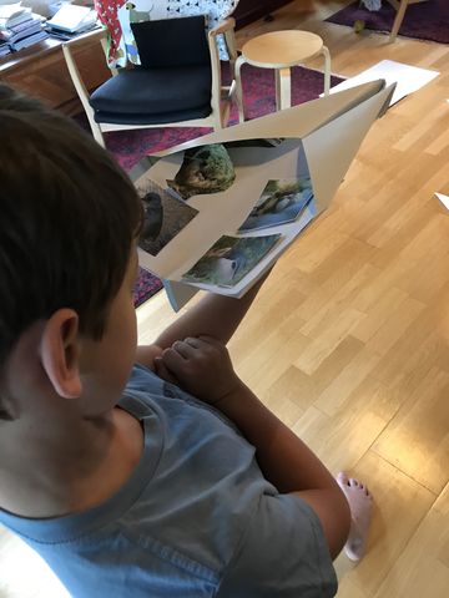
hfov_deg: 49.7
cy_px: 299
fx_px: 484
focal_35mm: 28
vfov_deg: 63.4
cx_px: 224
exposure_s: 1/14
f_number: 1.8
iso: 100
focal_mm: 3.99
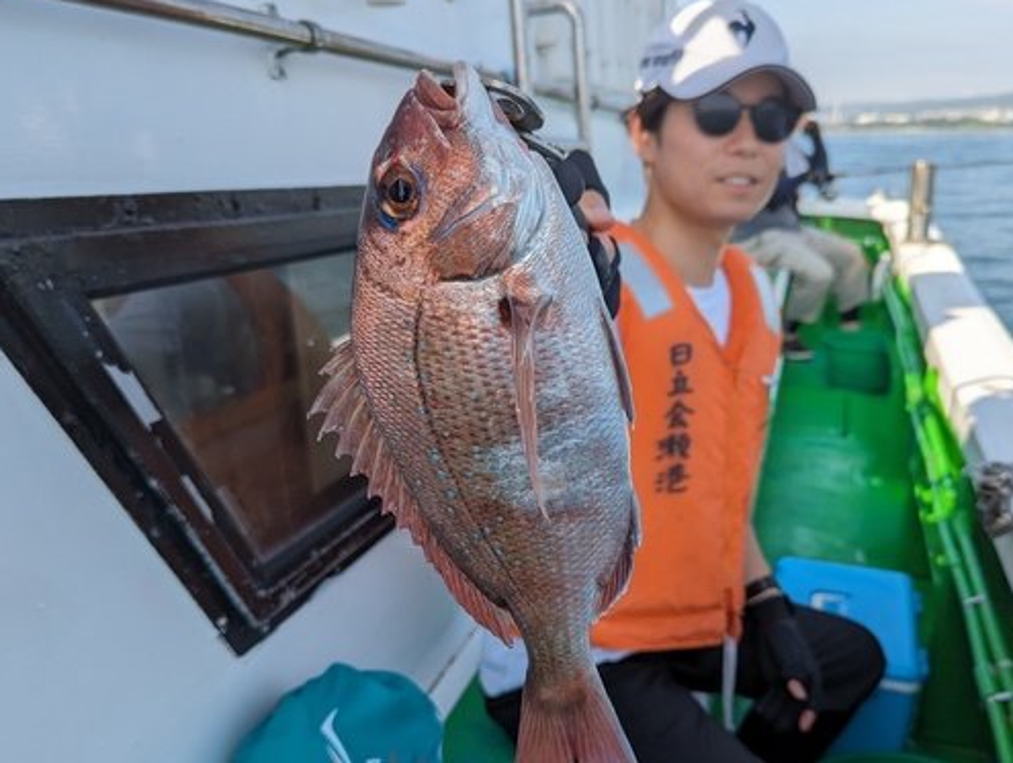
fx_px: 909
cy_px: 475
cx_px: 569
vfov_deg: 45.2
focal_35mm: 31
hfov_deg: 58.1
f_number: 1.85
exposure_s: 1/1433
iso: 51
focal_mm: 6.81
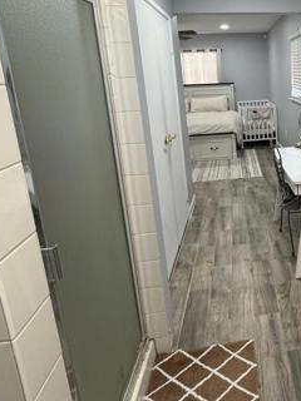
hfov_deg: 44.0
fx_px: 325
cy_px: 140
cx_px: 286
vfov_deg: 62.2
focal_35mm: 28
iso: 200
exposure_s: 1/60
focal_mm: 2.22
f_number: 2.2
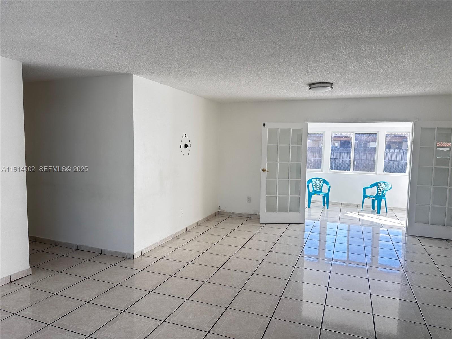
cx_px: 226
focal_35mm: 24
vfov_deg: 56.8
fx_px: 313
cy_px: 170
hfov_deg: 71.6
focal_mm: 6.86
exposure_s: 1/160
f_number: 1.78
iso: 100
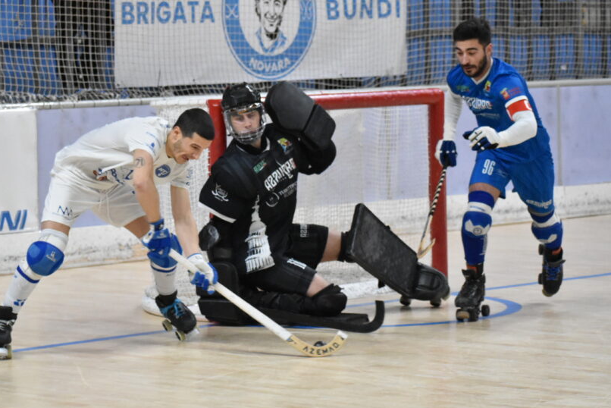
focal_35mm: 160
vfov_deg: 8.6
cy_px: 210
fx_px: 2716
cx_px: 242
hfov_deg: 12.8
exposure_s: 1/640
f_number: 4.8
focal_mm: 86
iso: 6400
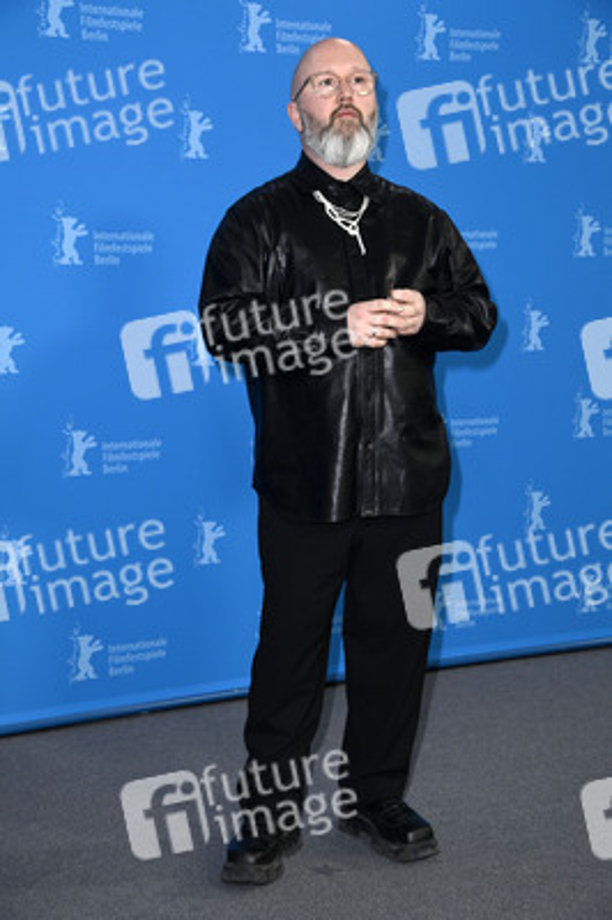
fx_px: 1584
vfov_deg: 32.4
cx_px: 306
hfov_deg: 21.9
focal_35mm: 62
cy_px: 460
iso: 1000
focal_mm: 62
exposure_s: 1/250
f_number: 5.6
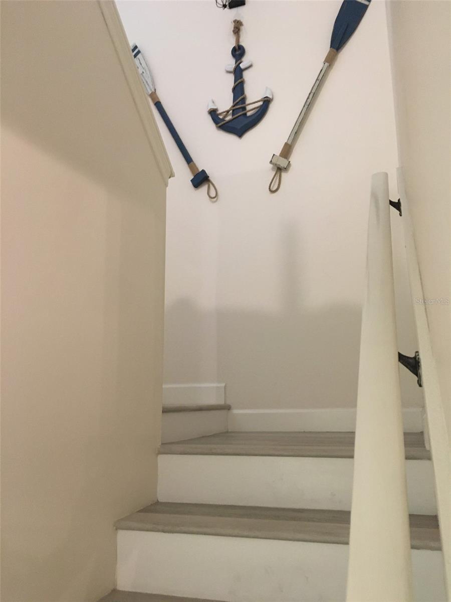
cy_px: 301
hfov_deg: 48.2
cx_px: 226
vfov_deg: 61.7
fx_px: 504
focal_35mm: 29
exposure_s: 1/17
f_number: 2.2
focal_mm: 4.15
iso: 200
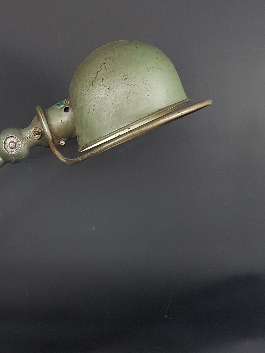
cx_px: 36
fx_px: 490
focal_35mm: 48
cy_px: 266
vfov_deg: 38.6
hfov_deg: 29.3
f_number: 1.7
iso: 160
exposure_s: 1/50
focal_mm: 4.2
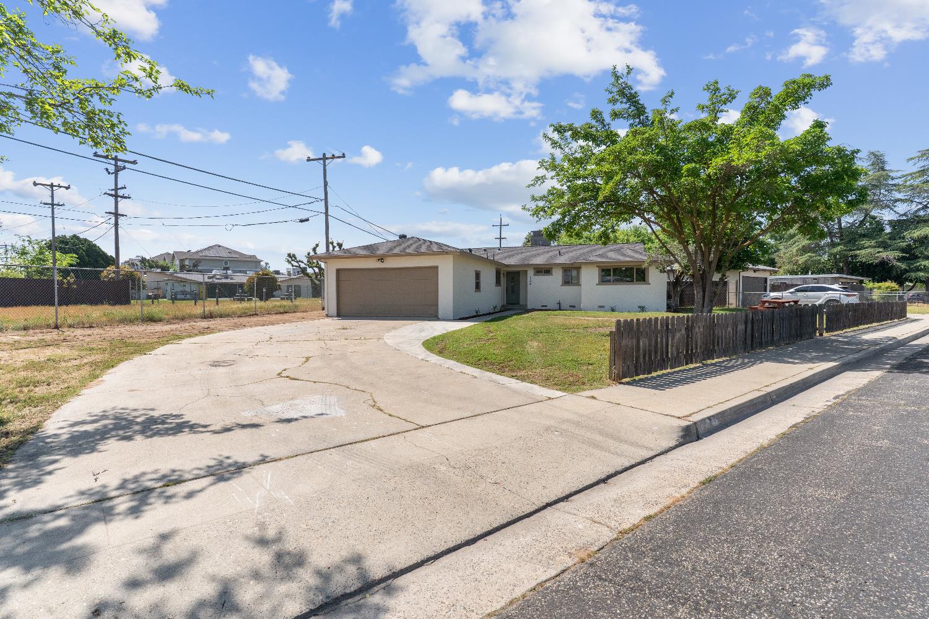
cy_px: 310
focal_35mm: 18
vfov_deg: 67.4
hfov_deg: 90.0
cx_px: 464
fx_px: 464
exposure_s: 1/2500
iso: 800
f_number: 9
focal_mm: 18
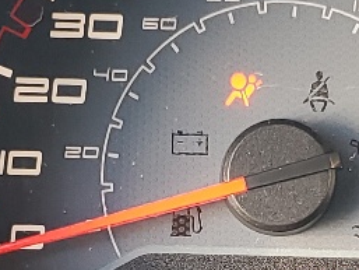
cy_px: 295
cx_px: 251
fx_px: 1681
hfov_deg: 12.2
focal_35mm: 162
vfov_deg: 9.1
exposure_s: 1/60.2
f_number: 1.5
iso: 58
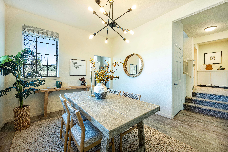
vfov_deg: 81.2
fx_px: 89
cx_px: 114
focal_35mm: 14
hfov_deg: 104.3
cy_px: 76
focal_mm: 14
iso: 250
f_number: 9
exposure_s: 1/3
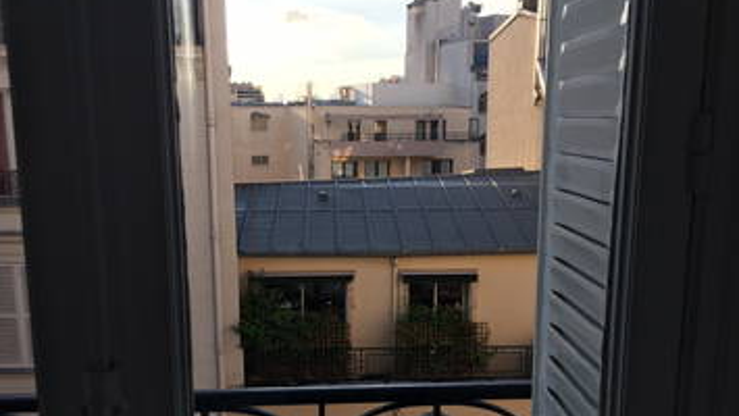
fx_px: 627
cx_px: 373
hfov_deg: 61.0
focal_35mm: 32
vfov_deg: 36.7
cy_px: 237
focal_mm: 4.15
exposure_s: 1/361
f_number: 2.2
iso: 25
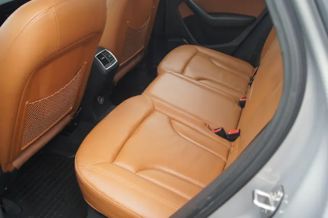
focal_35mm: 33
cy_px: 109
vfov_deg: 39.9
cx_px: 164
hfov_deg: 57.2
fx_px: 300
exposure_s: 1/40
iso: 160
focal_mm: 22
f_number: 4
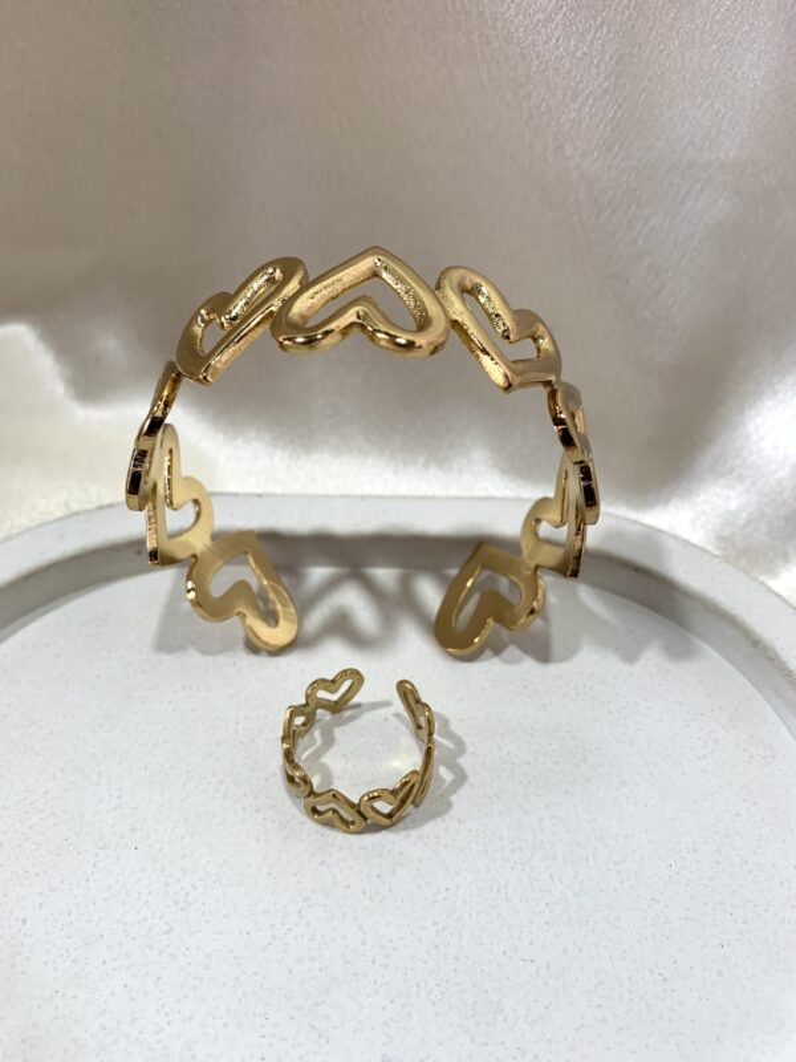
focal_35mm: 26
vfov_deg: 67.3
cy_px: 531
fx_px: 797
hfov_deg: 53.1
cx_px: 398
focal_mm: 4.25
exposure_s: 1/50
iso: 50
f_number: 1.8
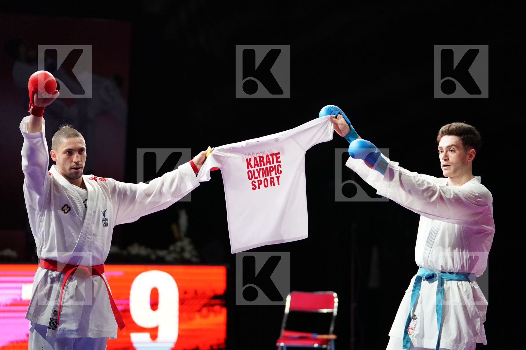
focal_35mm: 124
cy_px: 175
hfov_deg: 16.5
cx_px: 263
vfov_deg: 11.1
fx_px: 1812
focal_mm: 124
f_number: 2.8
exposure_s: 1/1000
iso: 6400
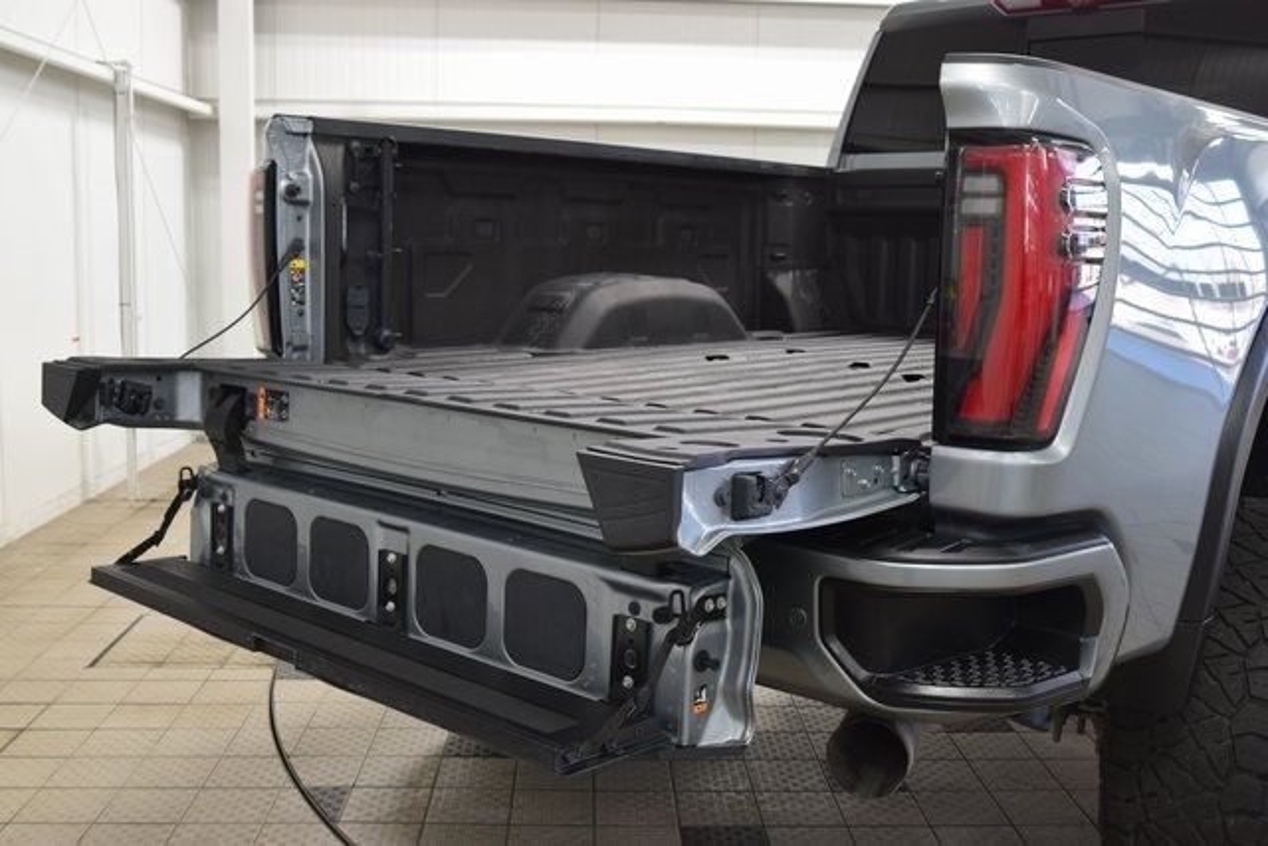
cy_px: 423
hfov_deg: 53.1
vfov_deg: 36.9
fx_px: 1268
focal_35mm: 36
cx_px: 634
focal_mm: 24
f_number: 6.3
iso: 640
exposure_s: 1/15
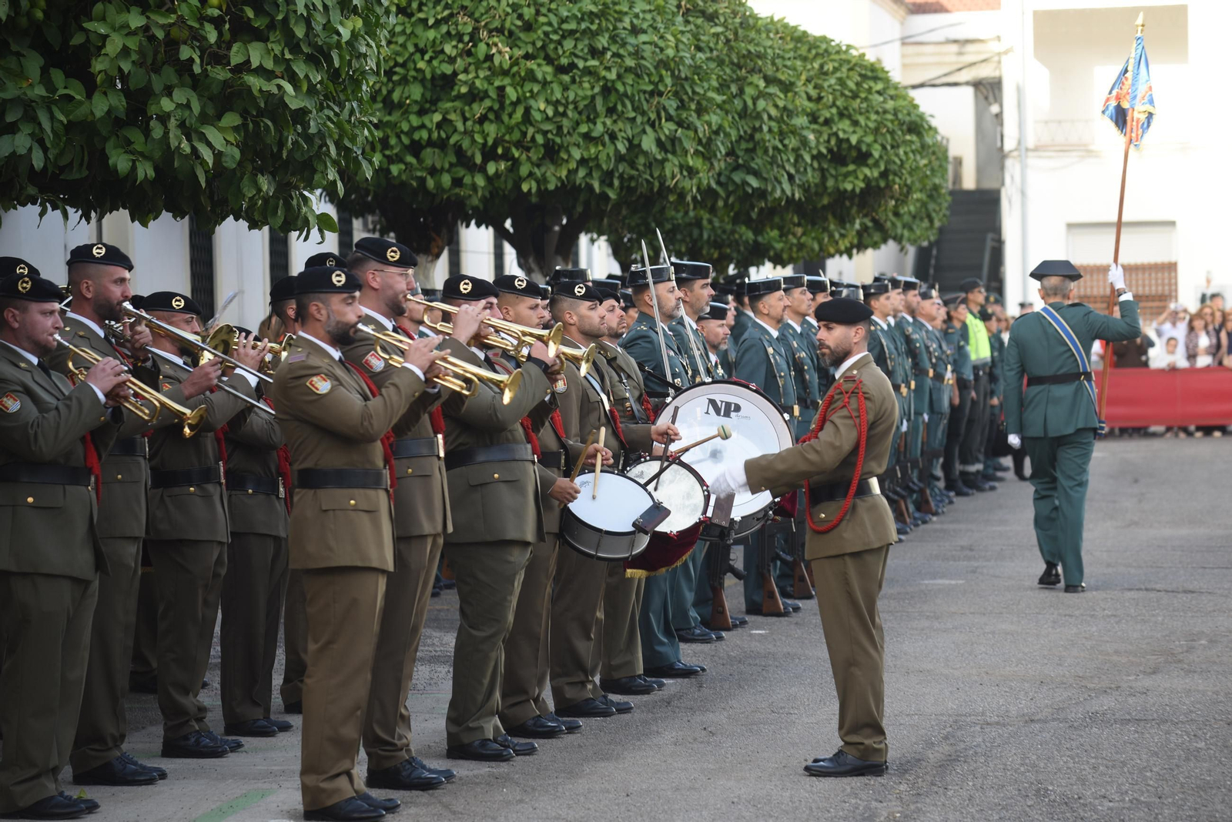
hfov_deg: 15.8
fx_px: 4450
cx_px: 616
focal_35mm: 130
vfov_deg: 10.6
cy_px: 411
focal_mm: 130
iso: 160
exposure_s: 1/200
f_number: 4
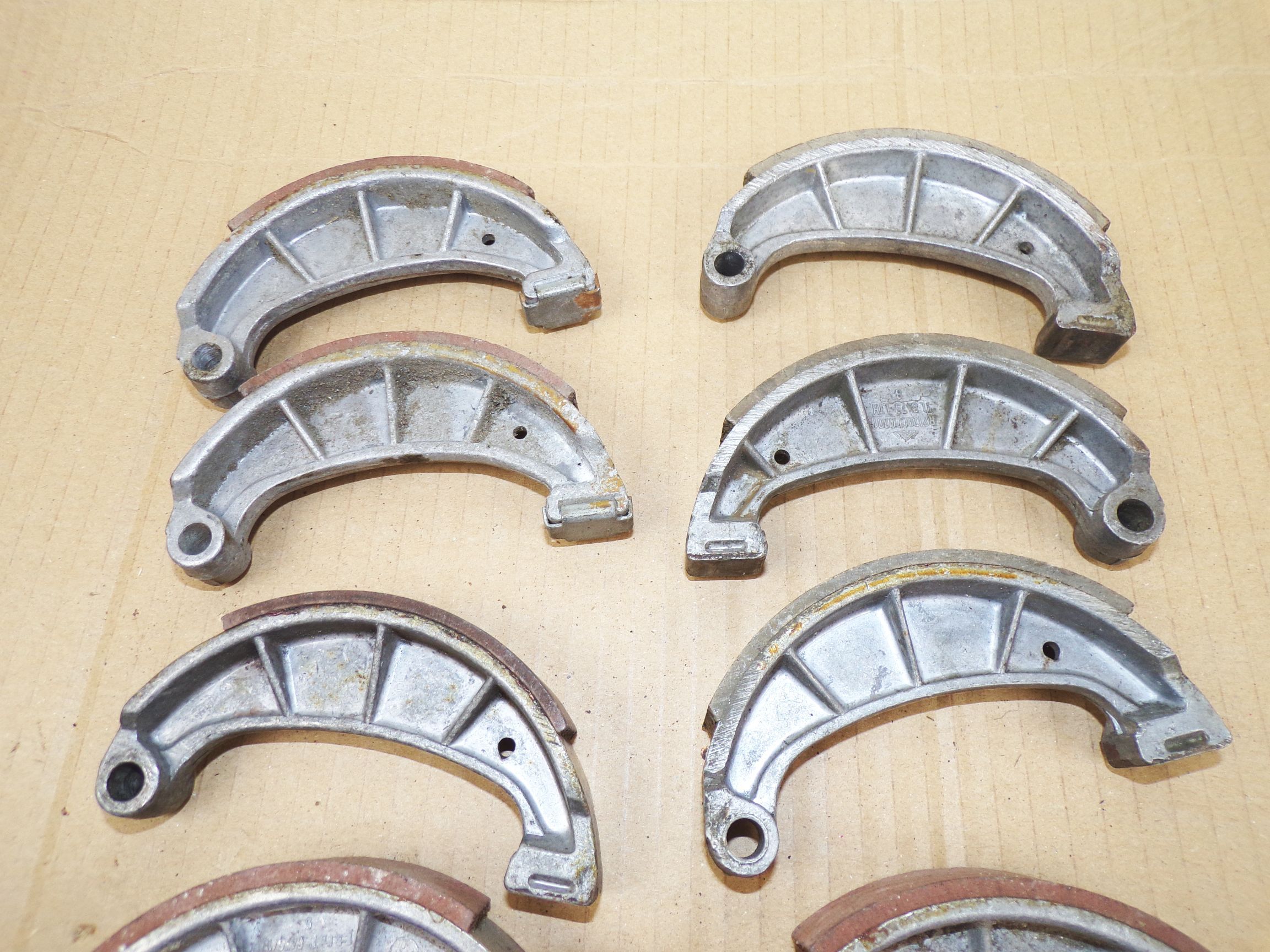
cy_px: 476
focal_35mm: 24
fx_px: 881
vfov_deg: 56.8
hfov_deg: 71.6
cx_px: 635
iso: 80
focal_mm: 4.3
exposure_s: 1/34
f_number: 3
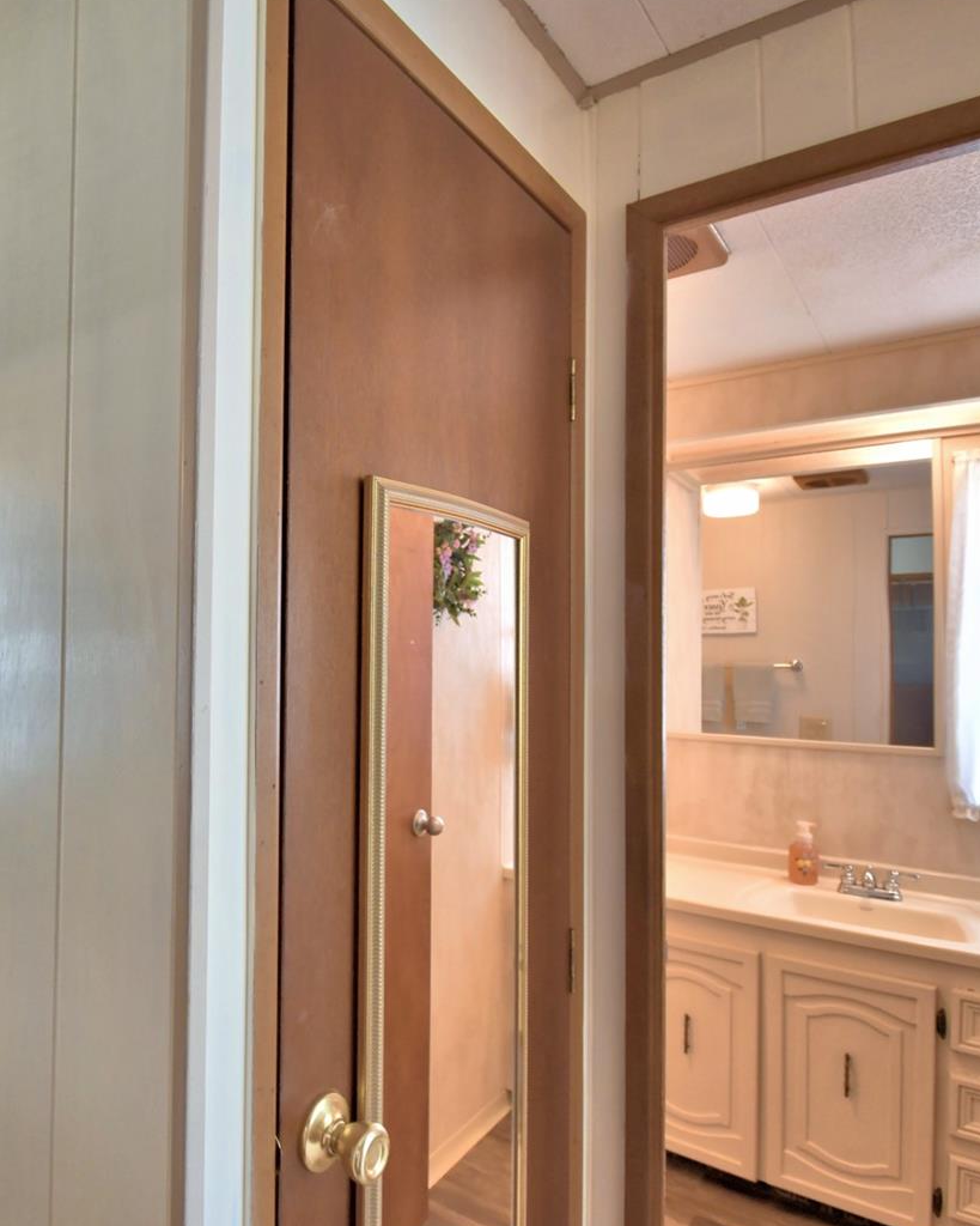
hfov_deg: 60.7
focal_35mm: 22
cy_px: 630
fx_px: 798
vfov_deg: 75.0
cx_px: 286
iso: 400
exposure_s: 1/40
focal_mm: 10
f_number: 4.5
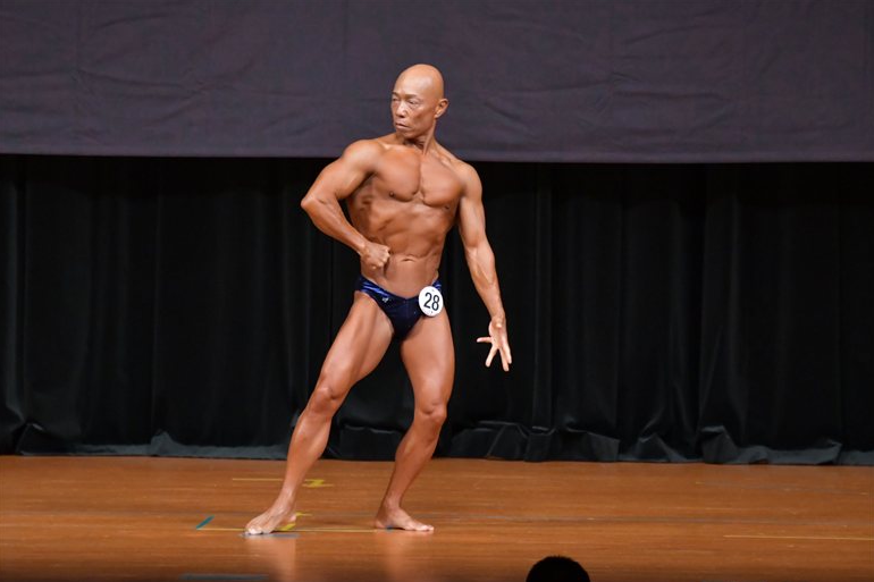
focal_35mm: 302
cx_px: 436
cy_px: 292
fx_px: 7330
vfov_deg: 4.5
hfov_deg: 6.8
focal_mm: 200
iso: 5000
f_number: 5.6
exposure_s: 1/400
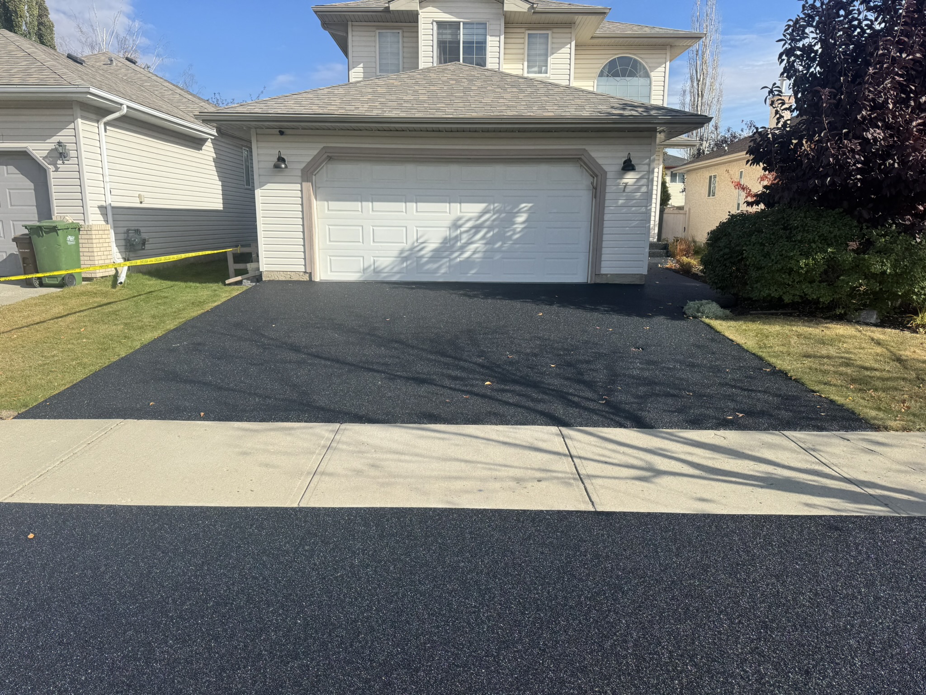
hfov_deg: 71.6
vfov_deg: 56.8
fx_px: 642
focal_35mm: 24
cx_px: 463
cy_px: 348
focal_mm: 6.76
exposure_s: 1/3413
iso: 80
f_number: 1.78
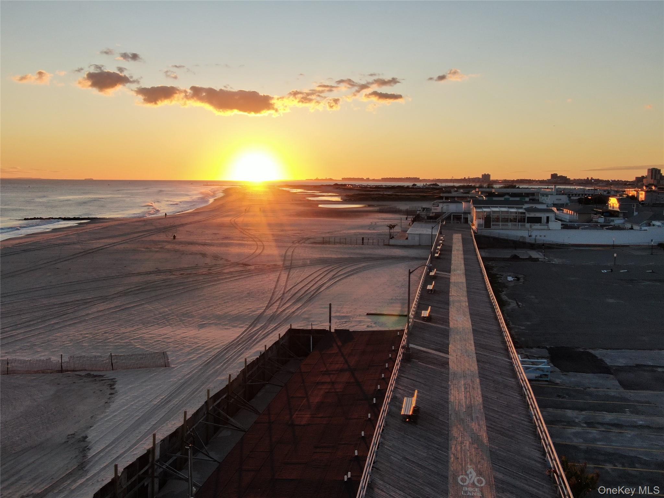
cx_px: 332
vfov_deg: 38.7
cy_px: 249
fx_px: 710
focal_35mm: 37
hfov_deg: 50.1
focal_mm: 6.35
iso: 100
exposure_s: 1/400
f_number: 3.4
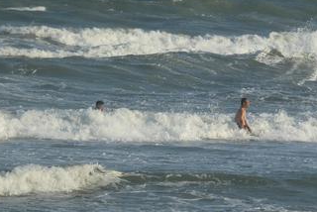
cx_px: 236
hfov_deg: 4.0
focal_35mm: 518
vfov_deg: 2.7
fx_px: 4565
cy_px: 81
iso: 80
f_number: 5.6
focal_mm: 57.2
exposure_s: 1/400
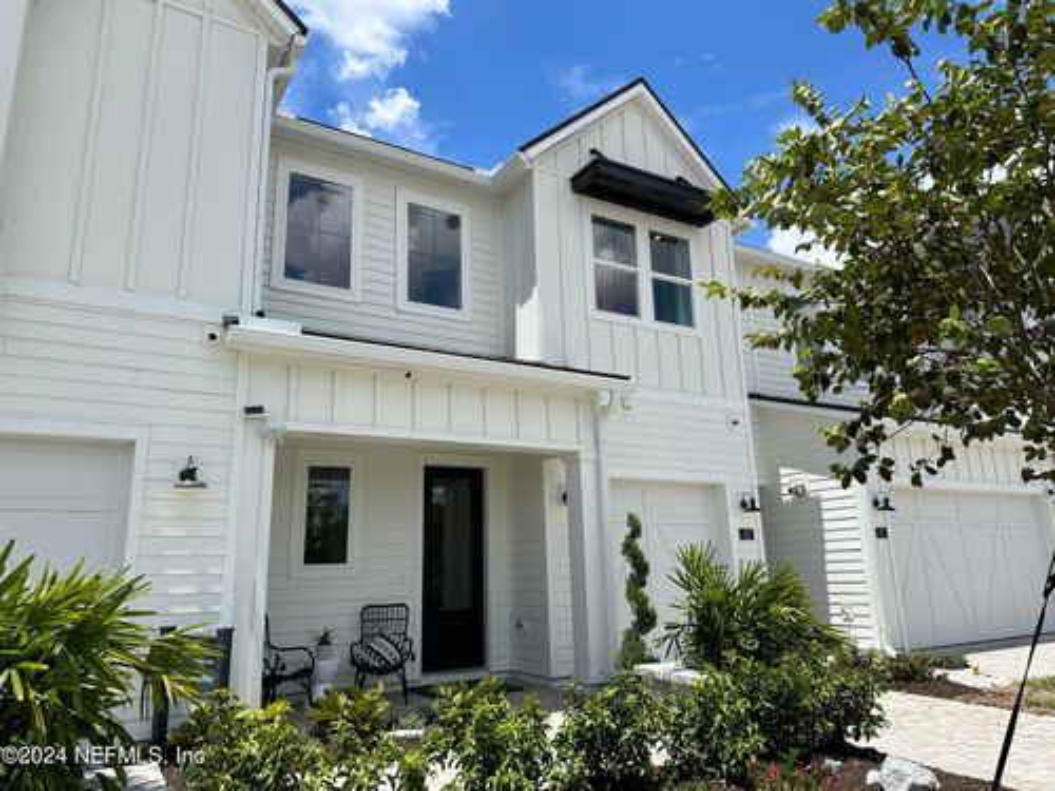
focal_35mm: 24
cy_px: 396
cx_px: 528
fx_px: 731
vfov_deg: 56.8
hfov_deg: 71.6
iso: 80
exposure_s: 1/5000
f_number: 1.78
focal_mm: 6.86
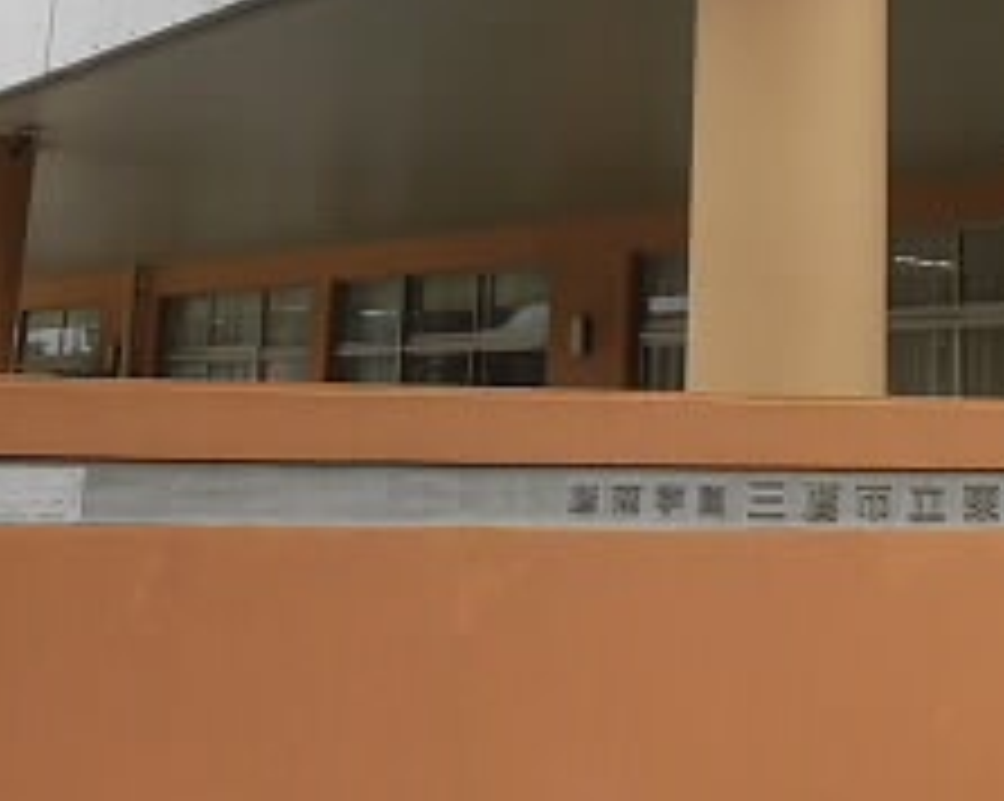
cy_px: -117
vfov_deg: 22.6
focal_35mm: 63
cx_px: 837
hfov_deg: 29.2
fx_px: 1870
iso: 100
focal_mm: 4.3
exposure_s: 1/500
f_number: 3.1
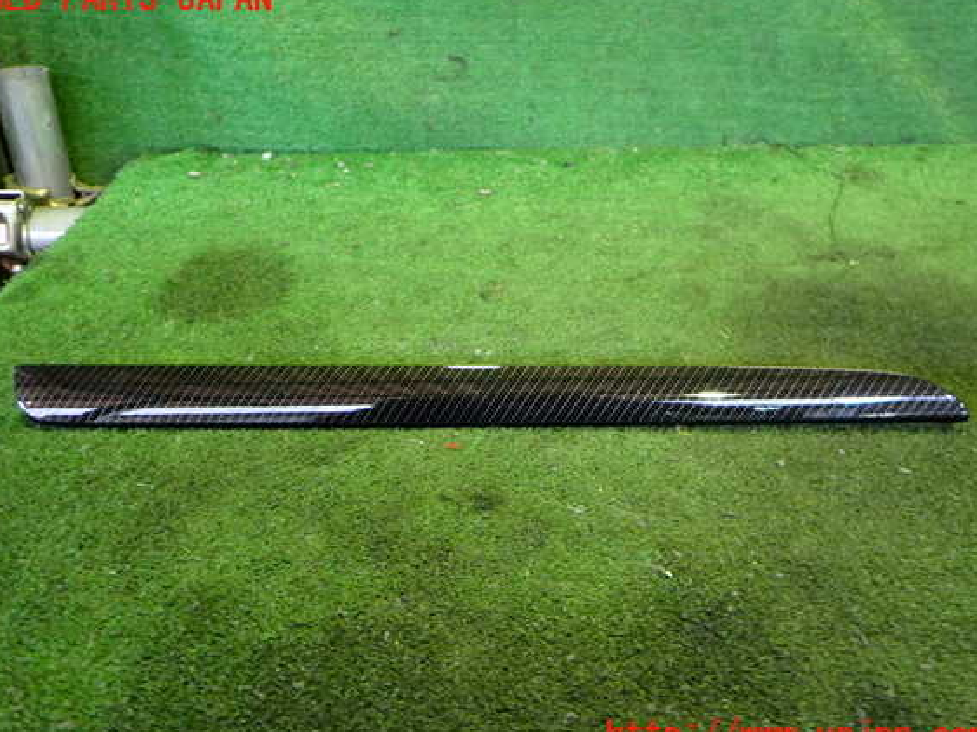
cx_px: 477
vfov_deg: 44.1
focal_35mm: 32
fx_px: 903
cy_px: 368
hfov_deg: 56.8
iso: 640
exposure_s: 1/30
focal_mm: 5.4
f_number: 2.3
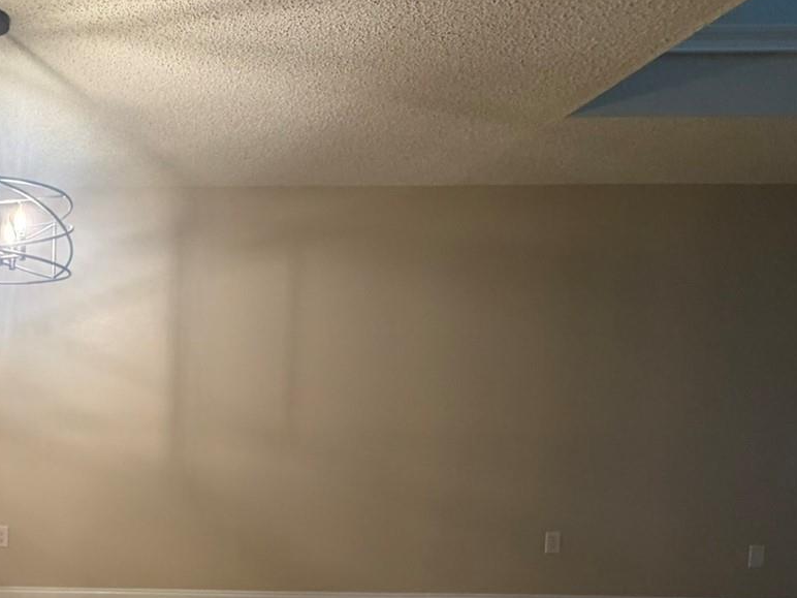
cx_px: 125
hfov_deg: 55.8
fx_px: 668
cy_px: 445
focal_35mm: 29
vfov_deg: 46.6
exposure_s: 1/60
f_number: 2.2
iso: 250
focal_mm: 2.22
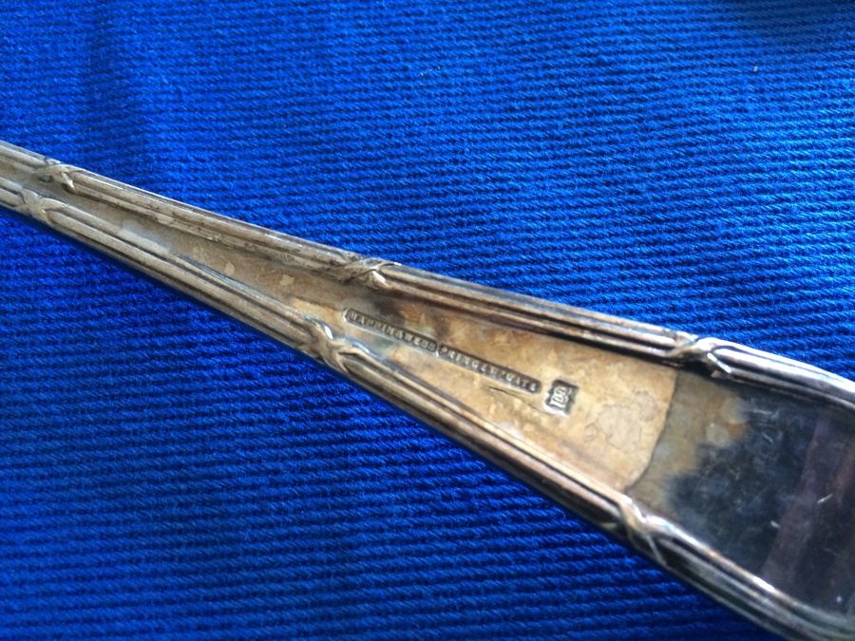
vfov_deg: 46.8
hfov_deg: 60.0
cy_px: 320
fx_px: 741
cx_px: 428
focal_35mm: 30
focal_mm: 4.12
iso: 160
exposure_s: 1/30
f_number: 2.2
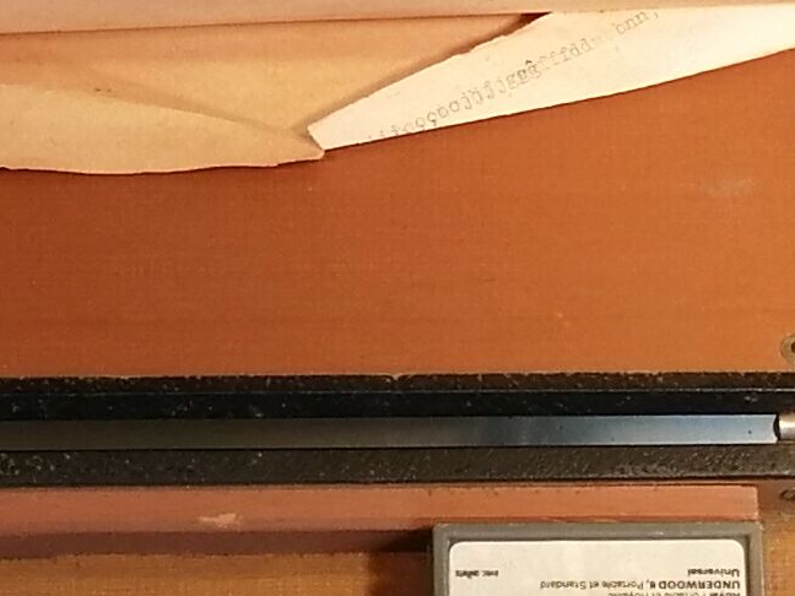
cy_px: 364
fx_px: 3835
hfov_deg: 11.8
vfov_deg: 8.9
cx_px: 429
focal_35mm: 167
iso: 64
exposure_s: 1/100
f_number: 1.8
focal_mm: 3.46
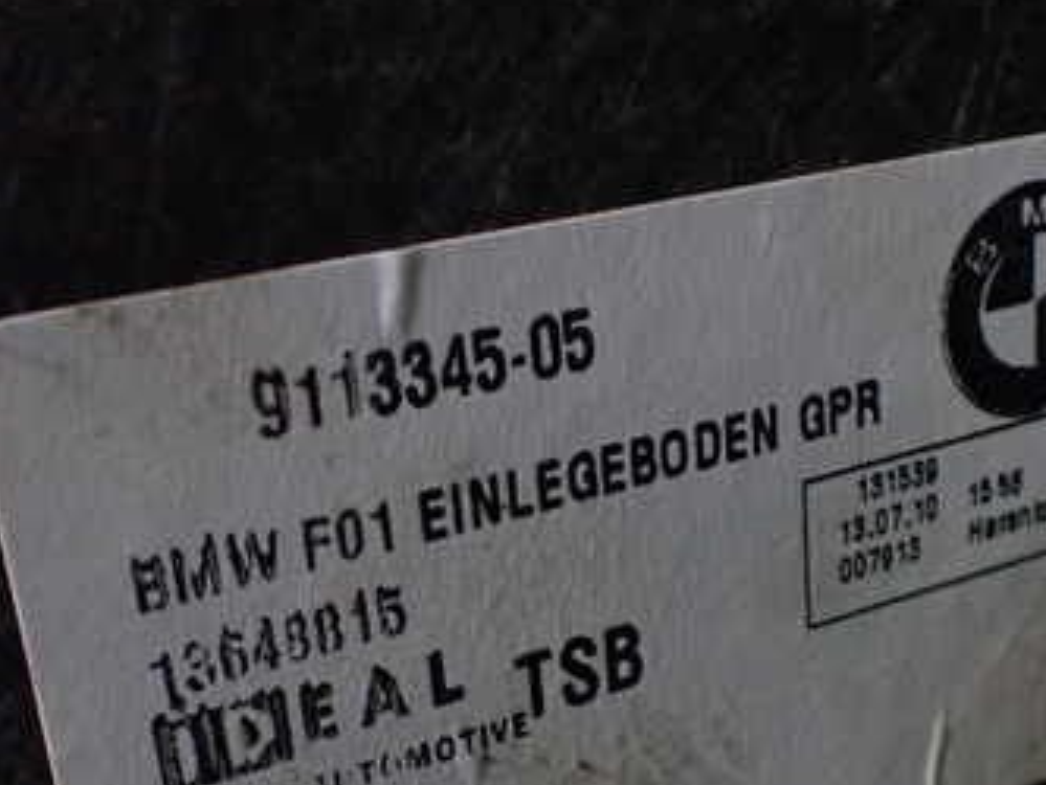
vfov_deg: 26.9
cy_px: 537
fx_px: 1632
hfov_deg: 35.4
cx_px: 609
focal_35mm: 54
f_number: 2.3
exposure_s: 1/125
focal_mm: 5.4
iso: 640
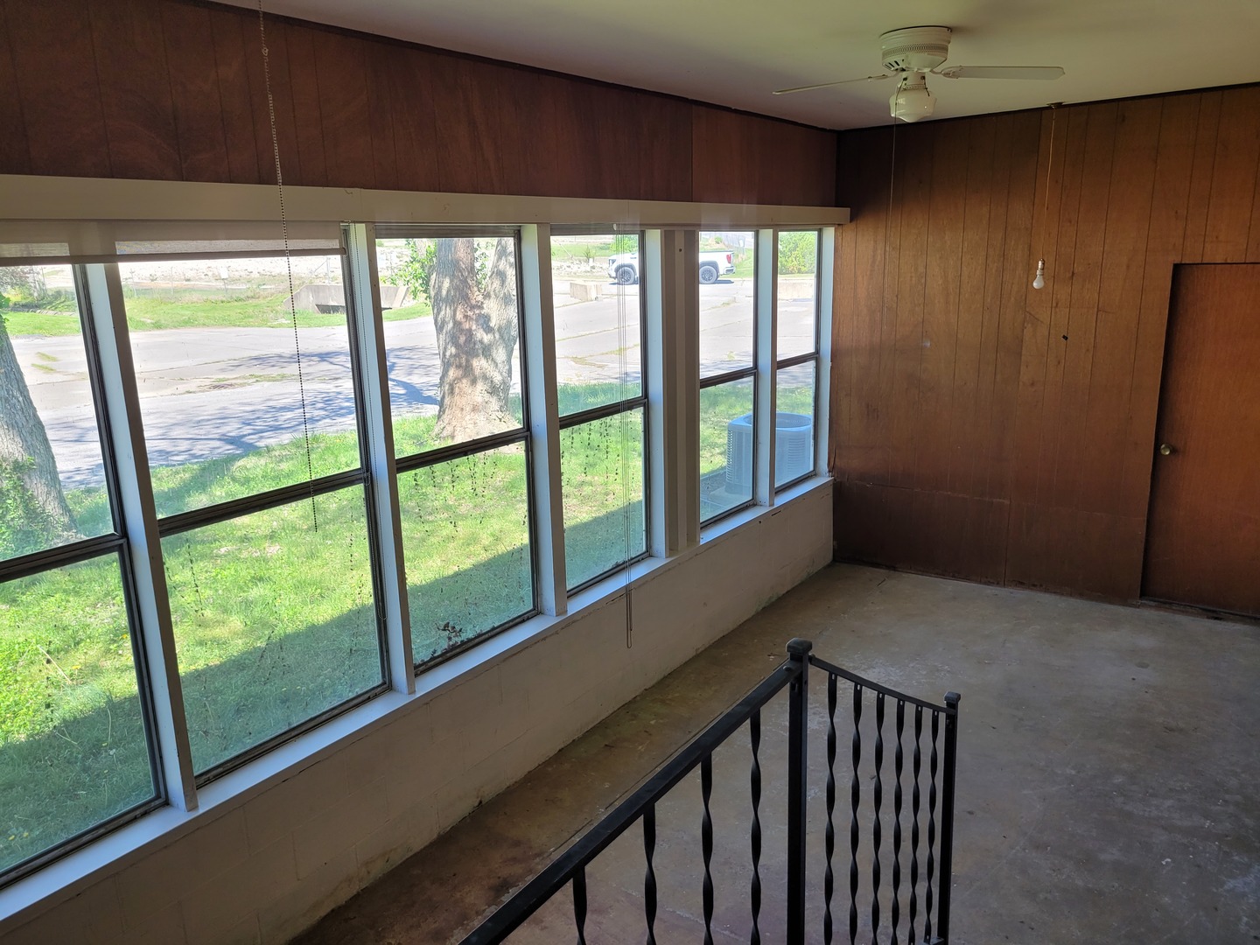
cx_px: 630
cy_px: 472
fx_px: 946
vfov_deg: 53.1
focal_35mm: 26
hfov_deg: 67.3
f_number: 1.8
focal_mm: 5.4
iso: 40
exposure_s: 1/190
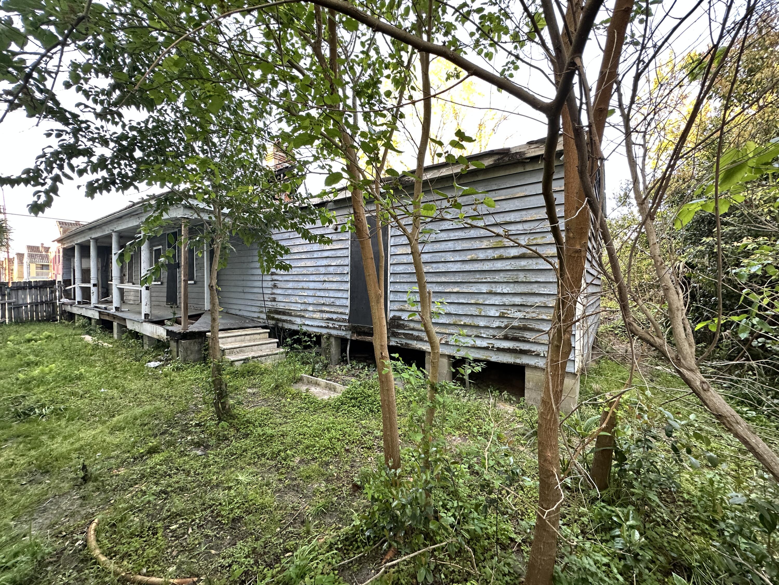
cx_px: 390
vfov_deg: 85.7
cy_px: 292
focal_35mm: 14
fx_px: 315
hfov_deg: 102.1
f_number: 2.2
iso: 160
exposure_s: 1/99
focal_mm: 2.22
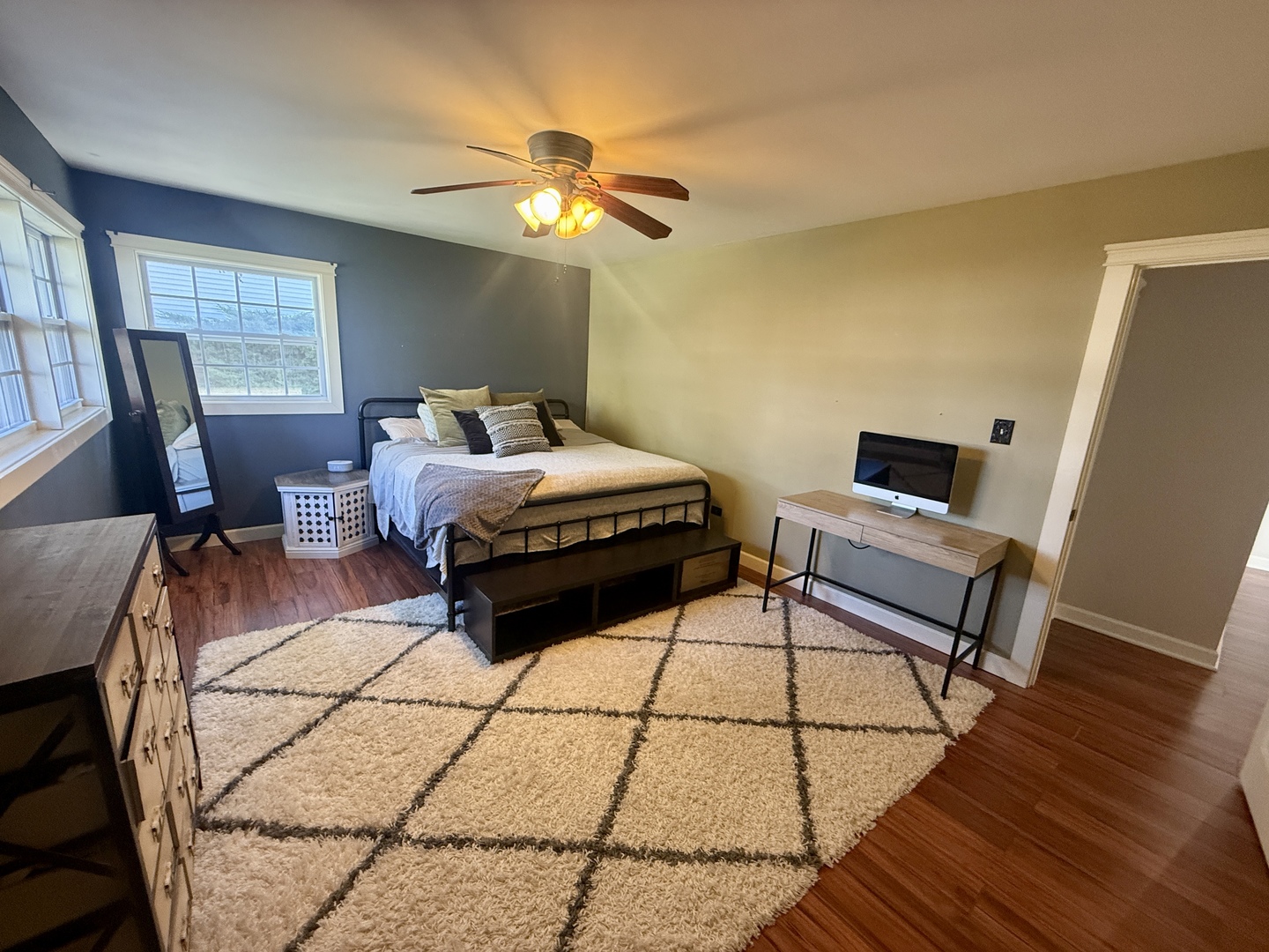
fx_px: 513
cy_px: 476
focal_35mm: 14
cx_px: 634
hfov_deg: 102.1
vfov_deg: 85.7
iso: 400
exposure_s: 1/60
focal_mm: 2.22
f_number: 2.2
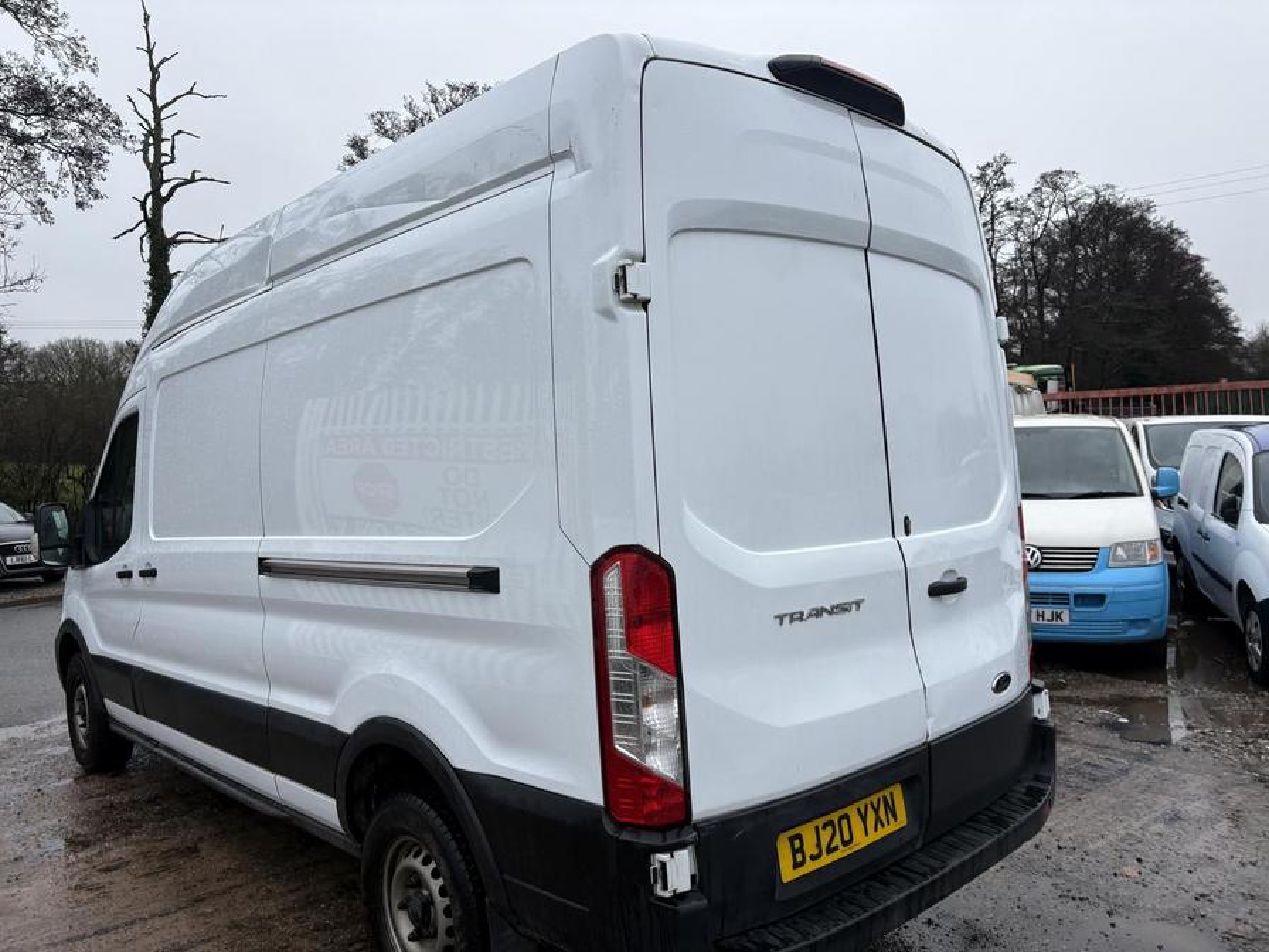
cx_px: 634
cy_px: 476
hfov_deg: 67.3
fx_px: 953
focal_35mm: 26
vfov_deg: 53.1
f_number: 1.6
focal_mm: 5.96
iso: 50
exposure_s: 1/1587
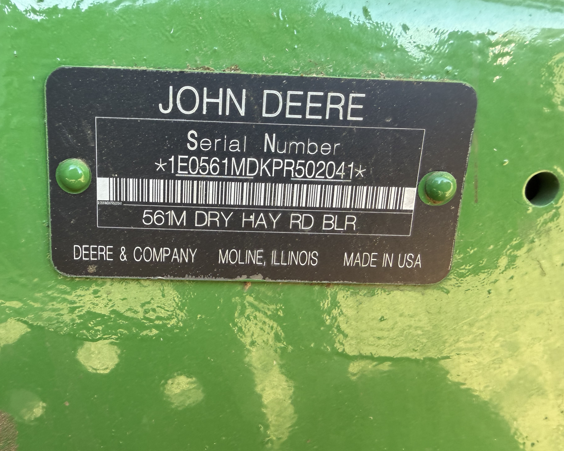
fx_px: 434
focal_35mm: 26
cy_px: 233
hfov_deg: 65.9
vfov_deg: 54.9
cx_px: 261
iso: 160
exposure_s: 1/121
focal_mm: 2.22
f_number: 2.2
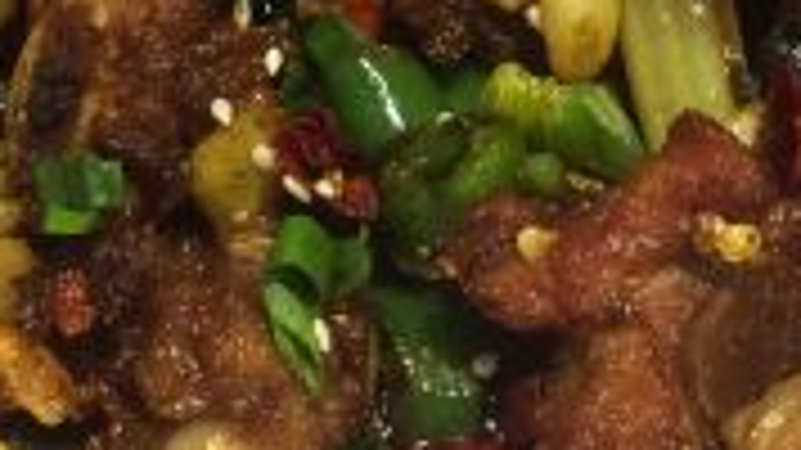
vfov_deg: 9.3
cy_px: -367
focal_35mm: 124
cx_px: 526
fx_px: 2633
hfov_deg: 17.3
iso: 100
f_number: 2.2
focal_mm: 4.15
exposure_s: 1/33
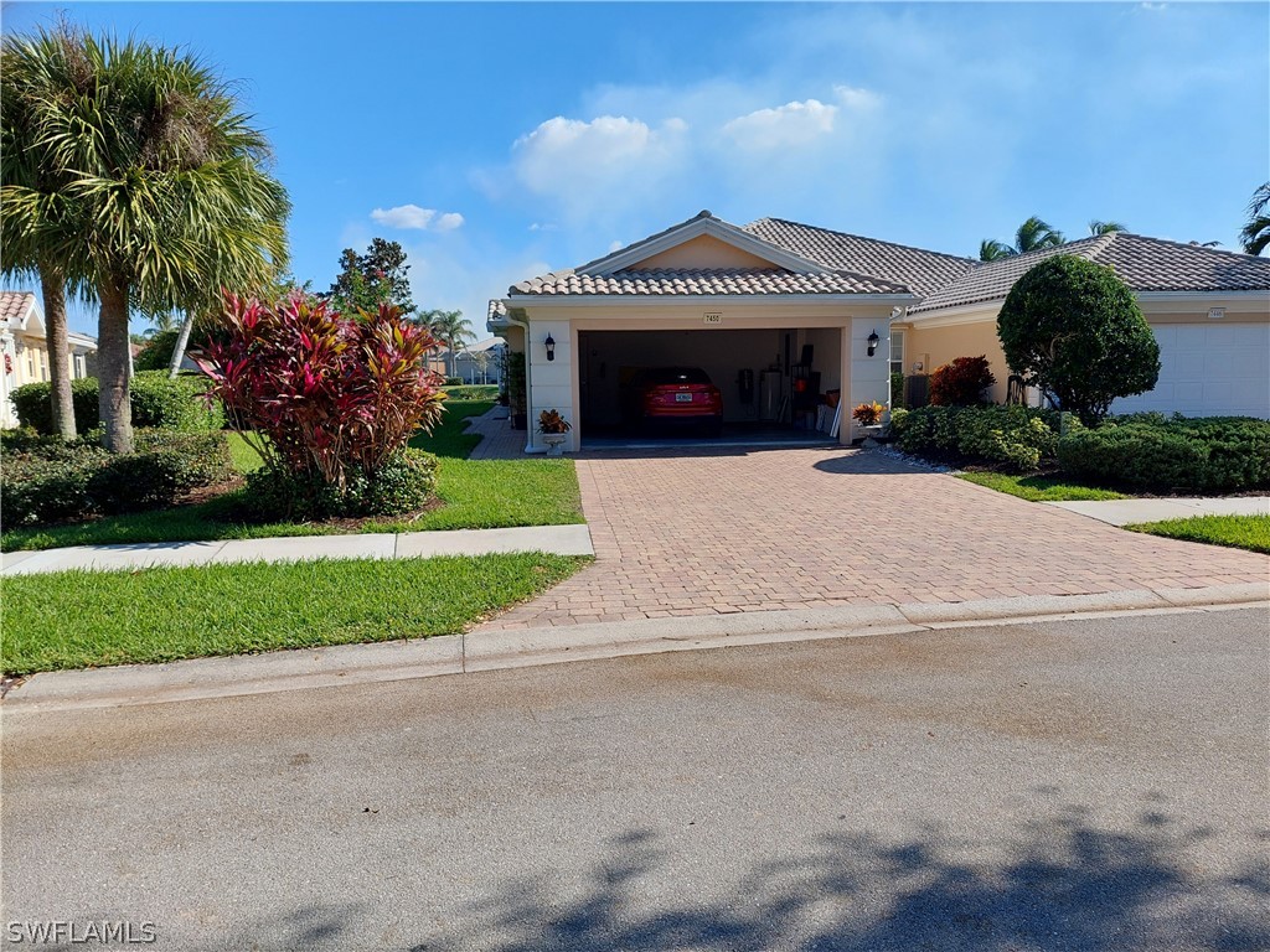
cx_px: 635
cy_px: 476
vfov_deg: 56.8
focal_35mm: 24
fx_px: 881
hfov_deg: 71.6
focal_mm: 5.23
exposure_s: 1/1718
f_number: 1.8
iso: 40
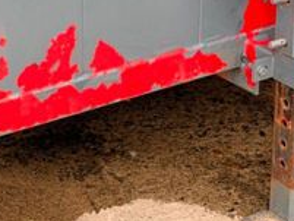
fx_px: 1215
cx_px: 89
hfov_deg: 13.8
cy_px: -16
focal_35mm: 143
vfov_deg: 10.3
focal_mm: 6.76
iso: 64
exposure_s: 1/1429
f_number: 1.78
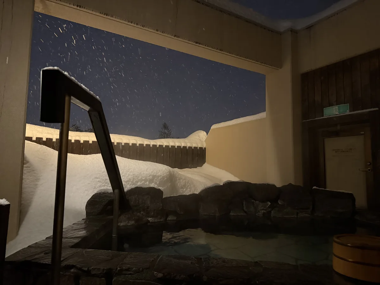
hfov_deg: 71.6
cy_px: 142
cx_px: 190
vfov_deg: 56.8
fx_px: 263
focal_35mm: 24
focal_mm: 6.76
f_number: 1.78
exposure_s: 1/25
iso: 1250
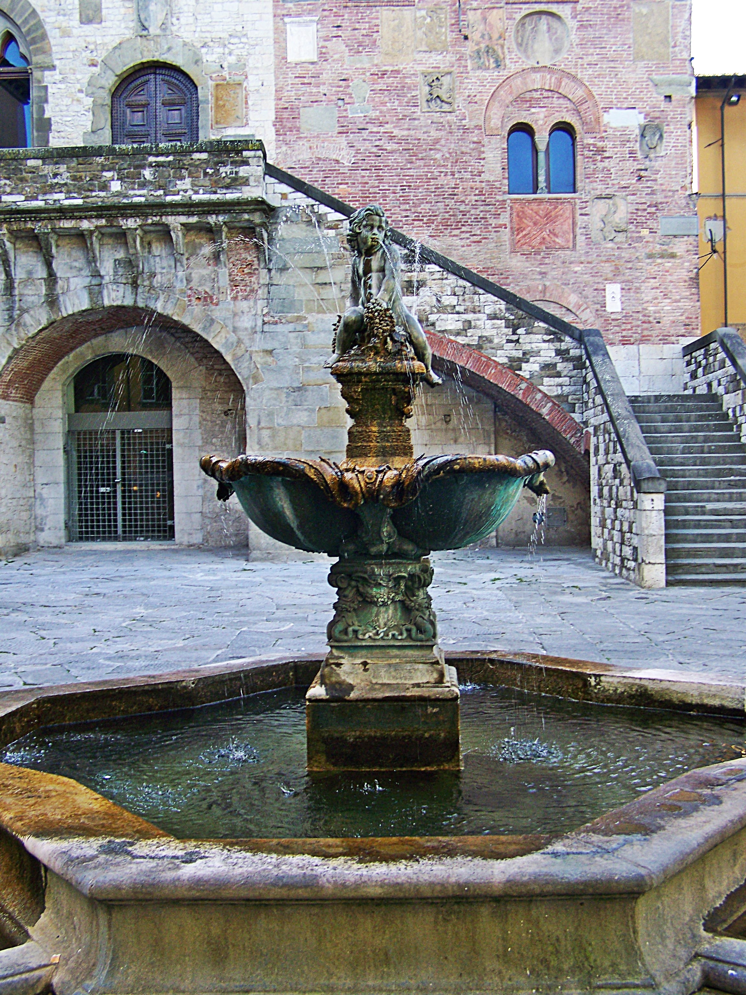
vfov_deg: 49.0
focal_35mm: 38
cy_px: 498
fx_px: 1092
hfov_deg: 37.7
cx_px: 373
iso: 64
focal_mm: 6.3
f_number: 2.8
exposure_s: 1/80
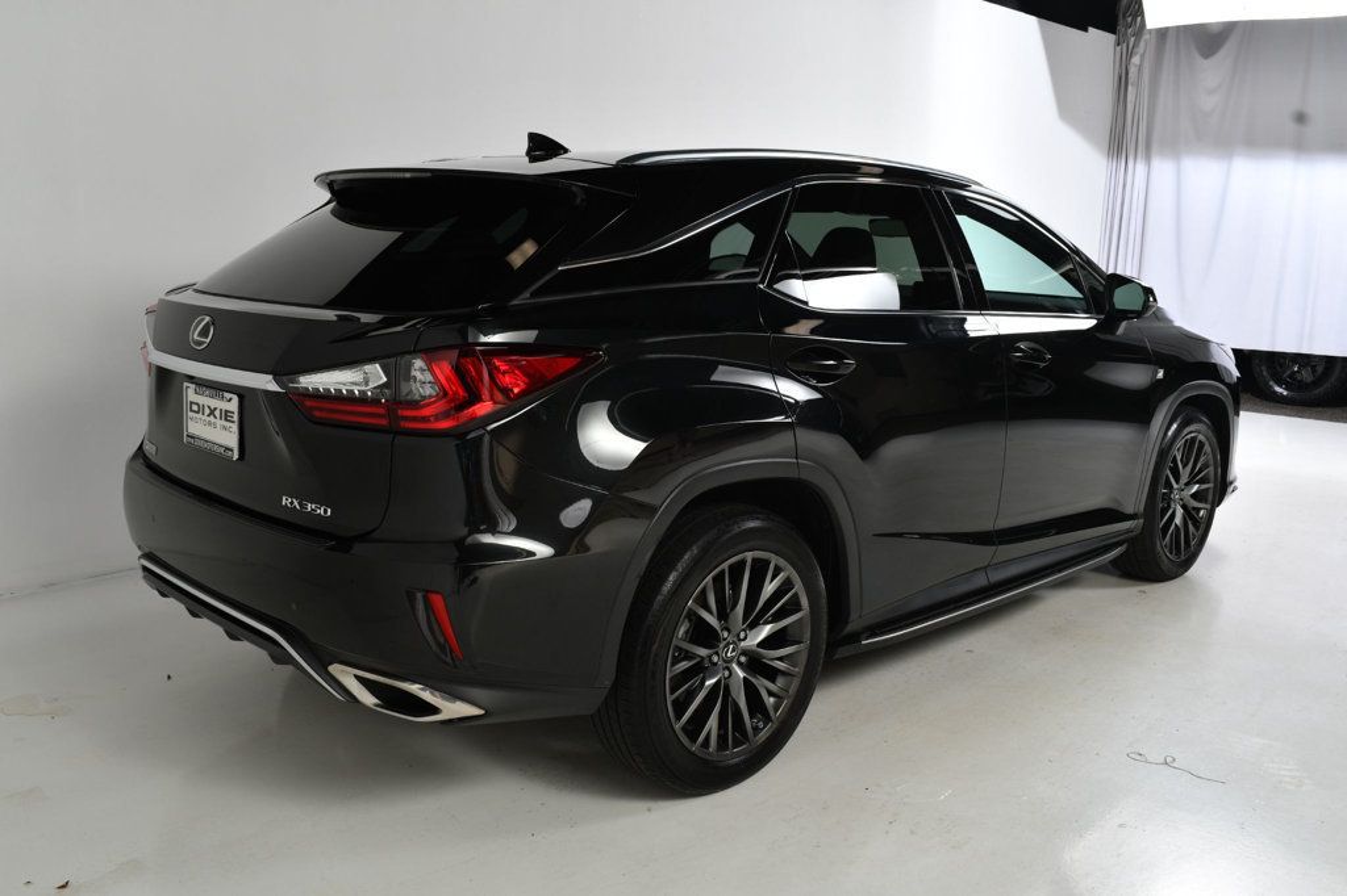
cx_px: 674
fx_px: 1234
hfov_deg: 57.2
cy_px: 448
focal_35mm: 33
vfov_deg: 39.9
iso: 100
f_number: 11
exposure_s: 1/160
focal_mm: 22
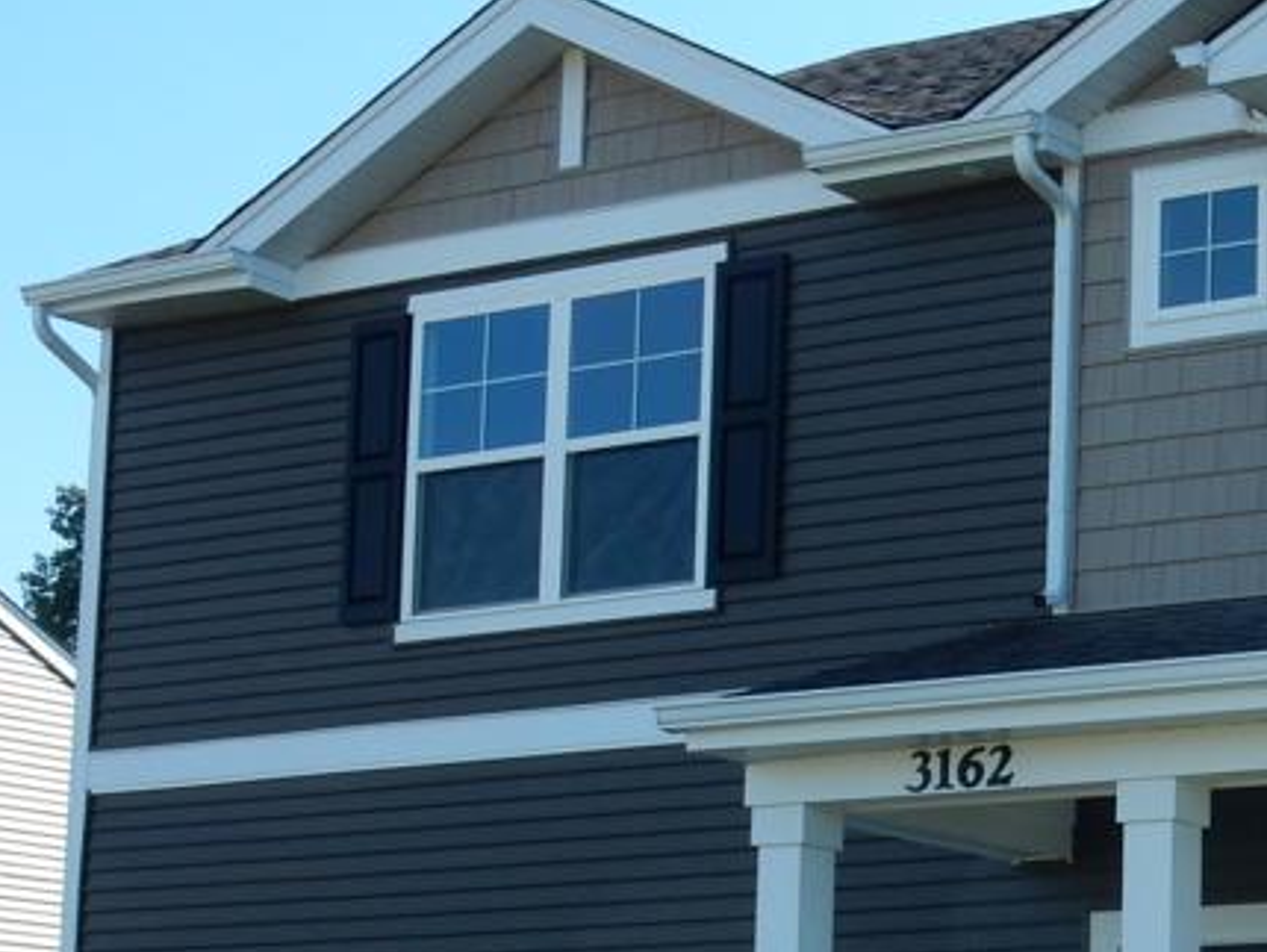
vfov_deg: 14.7
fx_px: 3662
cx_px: 1329
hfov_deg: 19.0
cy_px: 813
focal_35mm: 100
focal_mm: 7.6
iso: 125
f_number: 4.2
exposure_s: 1/500
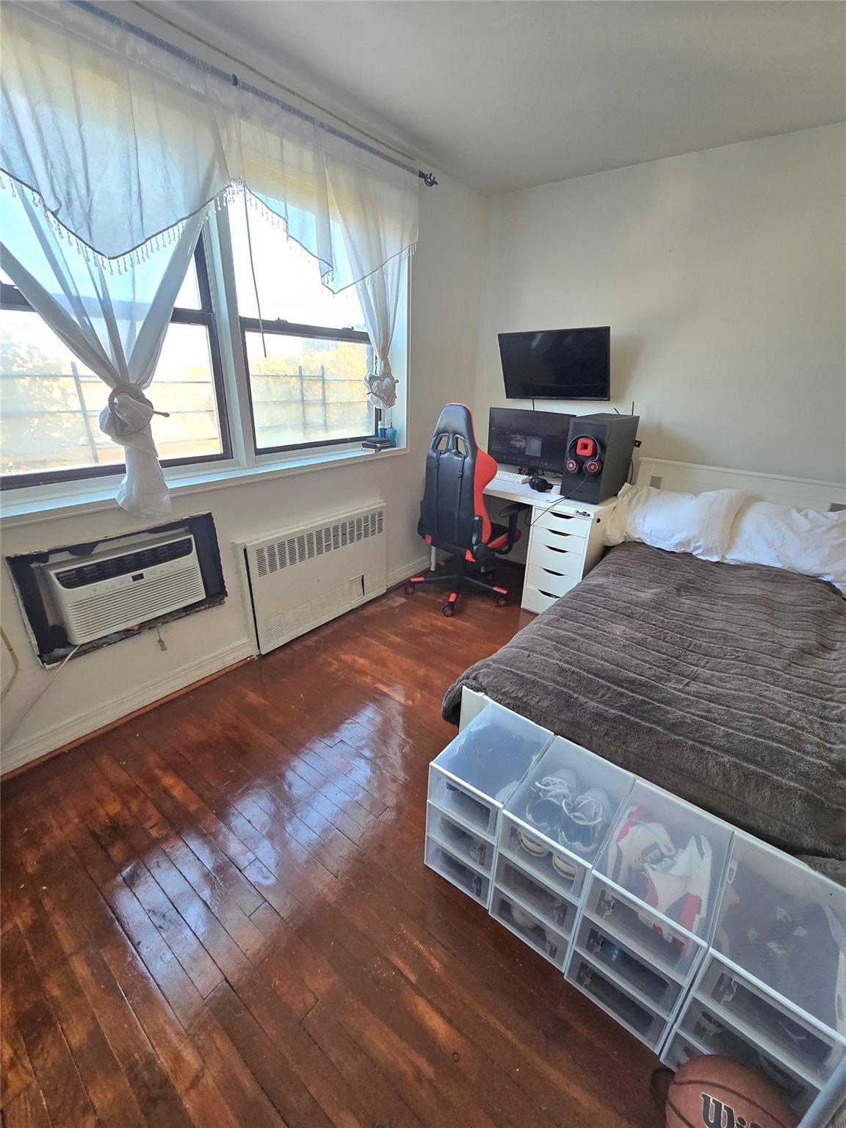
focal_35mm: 13
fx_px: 424
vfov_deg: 106.2
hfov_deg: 89.9
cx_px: 423
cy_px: 564
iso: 125
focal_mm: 2.2
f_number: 2.2
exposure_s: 1/60.2
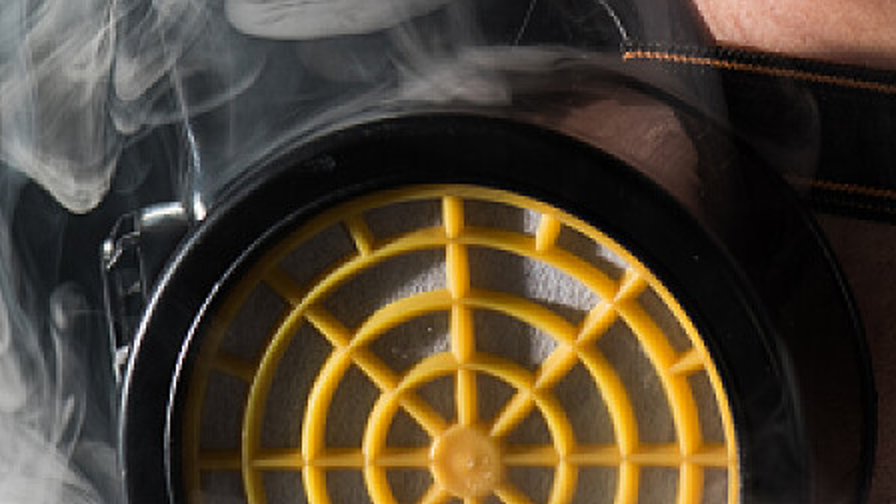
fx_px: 11214
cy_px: -119
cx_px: 458
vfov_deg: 2.6
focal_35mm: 472
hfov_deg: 4.6
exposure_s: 1/200
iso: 100
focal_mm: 105
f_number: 10
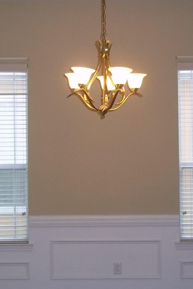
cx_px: 94
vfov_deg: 29.2
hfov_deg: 19.7
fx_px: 555
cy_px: 147
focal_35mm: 69
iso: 160
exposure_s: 1/60
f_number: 3.1
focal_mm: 6.5
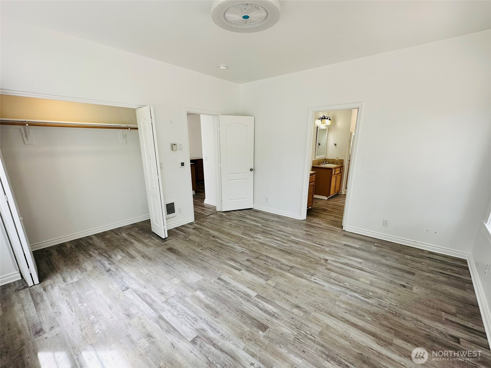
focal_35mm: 14
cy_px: 184
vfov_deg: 85.7
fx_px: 199
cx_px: 246
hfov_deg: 102.1
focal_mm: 2.22
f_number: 2.2
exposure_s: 1/99
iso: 80
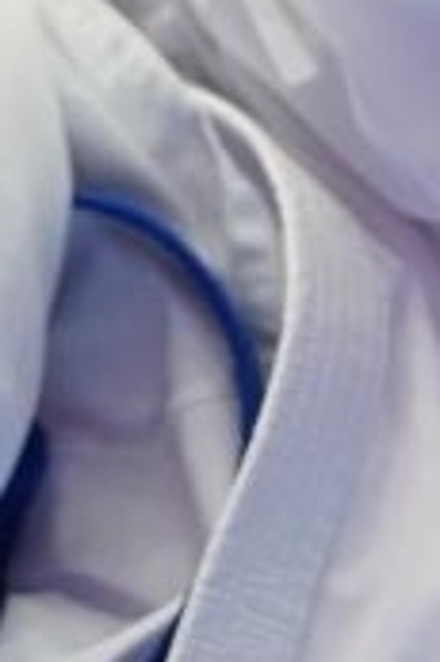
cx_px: 1404
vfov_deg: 1.2
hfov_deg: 0.8
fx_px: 30786
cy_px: -555
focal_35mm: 1676
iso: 1250
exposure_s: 1/500
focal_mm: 161
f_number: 2.8
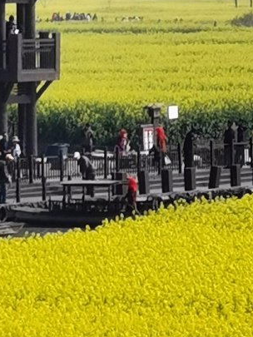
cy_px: 52
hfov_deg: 2.8
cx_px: -69
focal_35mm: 536
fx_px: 5221
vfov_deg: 3.7
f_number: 2.4
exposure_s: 1/1408
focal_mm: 7.48
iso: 50
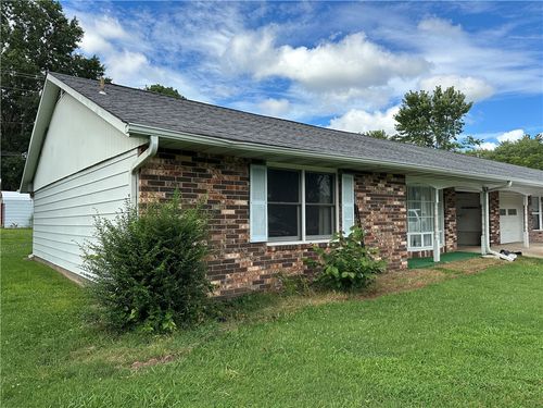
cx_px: 272
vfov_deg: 56.8
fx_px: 376
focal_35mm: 24
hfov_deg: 71.6
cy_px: 204
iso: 80
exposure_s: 1/2809
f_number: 1.78
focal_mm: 6.86
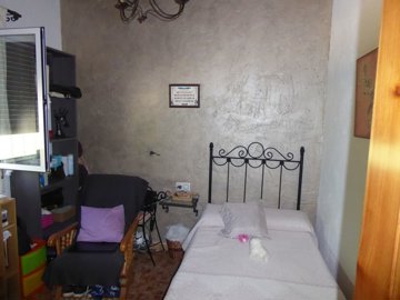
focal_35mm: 25
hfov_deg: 69.4
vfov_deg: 54.9
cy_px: 150
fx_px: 289
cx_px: 200
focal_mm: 4.3
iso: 800
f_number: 3.3
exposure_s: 1/60
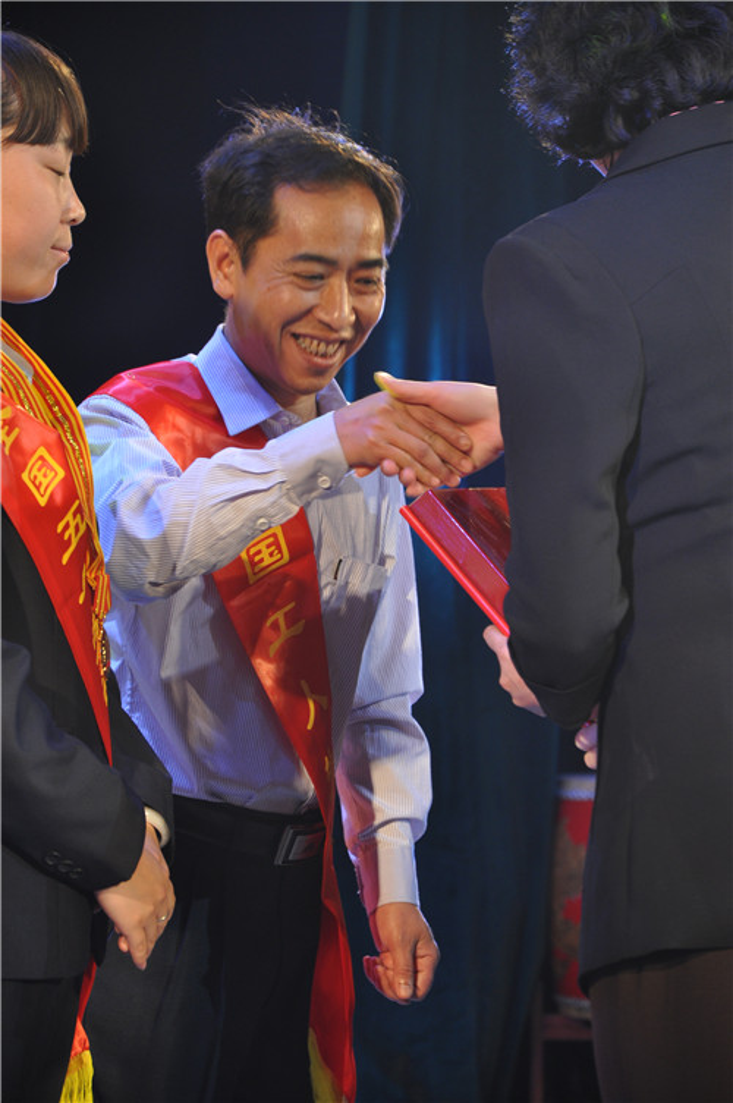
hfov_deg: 8.7
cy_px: 552
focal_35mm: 158
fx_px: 4819
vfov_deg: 13.1
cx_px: 366
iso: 400
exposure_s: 1/60
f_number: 5.6
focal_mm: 105
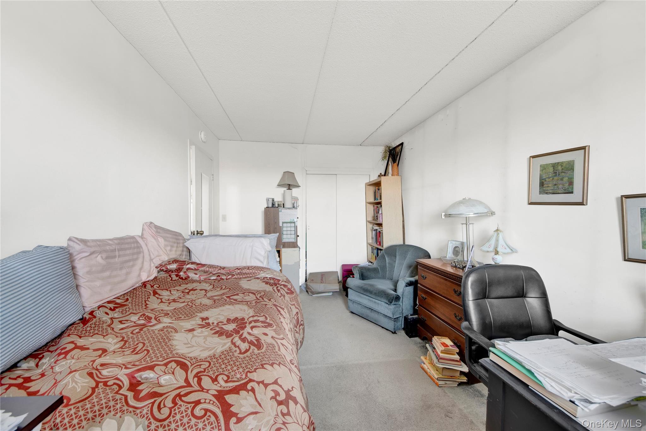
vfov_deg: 90.0
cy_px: 216
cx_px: 323
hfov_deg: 112.6
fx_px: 215
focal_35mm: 12
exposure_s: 1
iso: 100
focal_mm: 8
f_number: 8
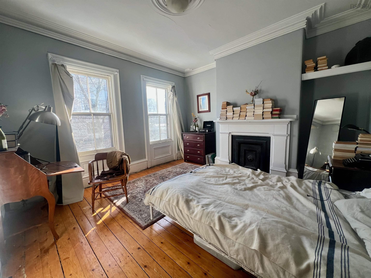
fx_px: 139
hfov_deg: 106.2
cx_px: 186
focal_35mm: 13
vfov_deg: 89.9
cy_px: 139
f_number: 1.8
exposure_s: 1/99
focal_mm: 1.57
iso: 50
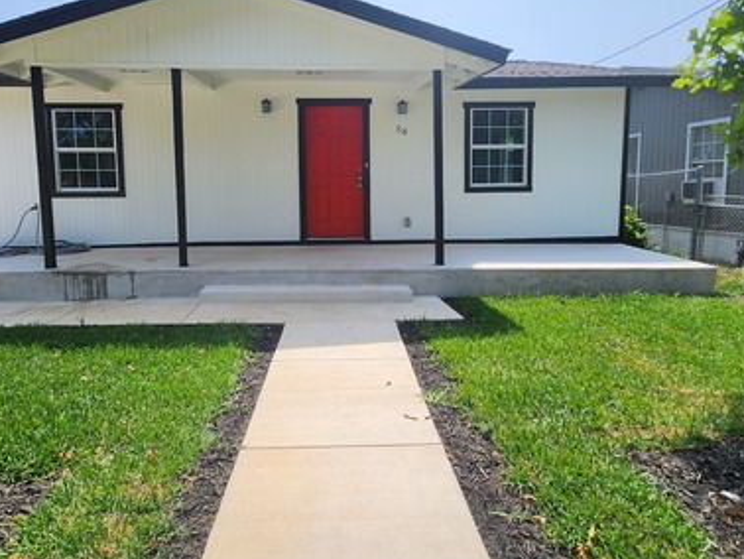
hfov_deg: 76.3
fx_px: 473
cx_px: 346
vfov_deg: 60.8
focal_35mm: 22
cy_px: 232
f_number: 2.2
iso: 32
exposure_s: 1/1358
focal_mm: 1.74
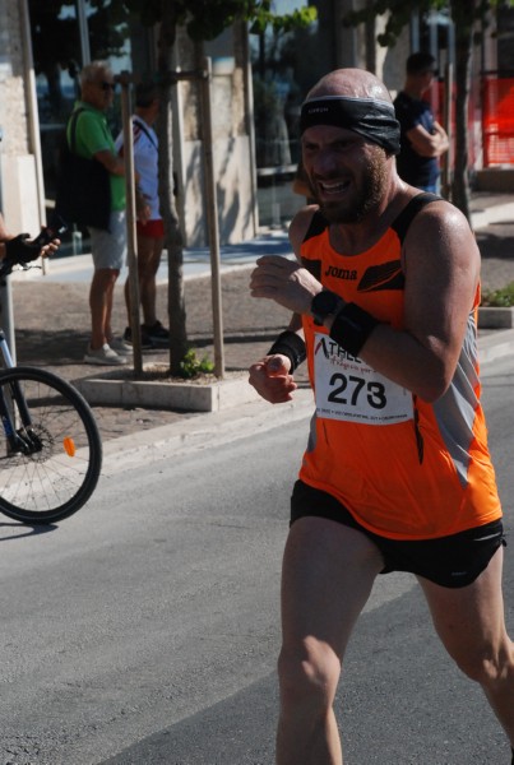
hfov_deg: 12.2
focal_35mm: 112
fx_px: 2397
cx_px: 257
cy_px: 382
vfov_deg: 18.1
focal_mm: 75
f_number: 8
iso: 1000
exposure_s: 1/2000
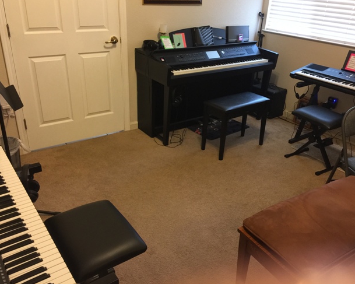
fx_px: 326
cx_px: 188
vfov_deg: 47.1
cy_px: 140
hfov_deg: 57.1
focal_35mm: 31
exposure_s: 1/15
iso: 100
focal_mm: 4.15
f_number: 2.2
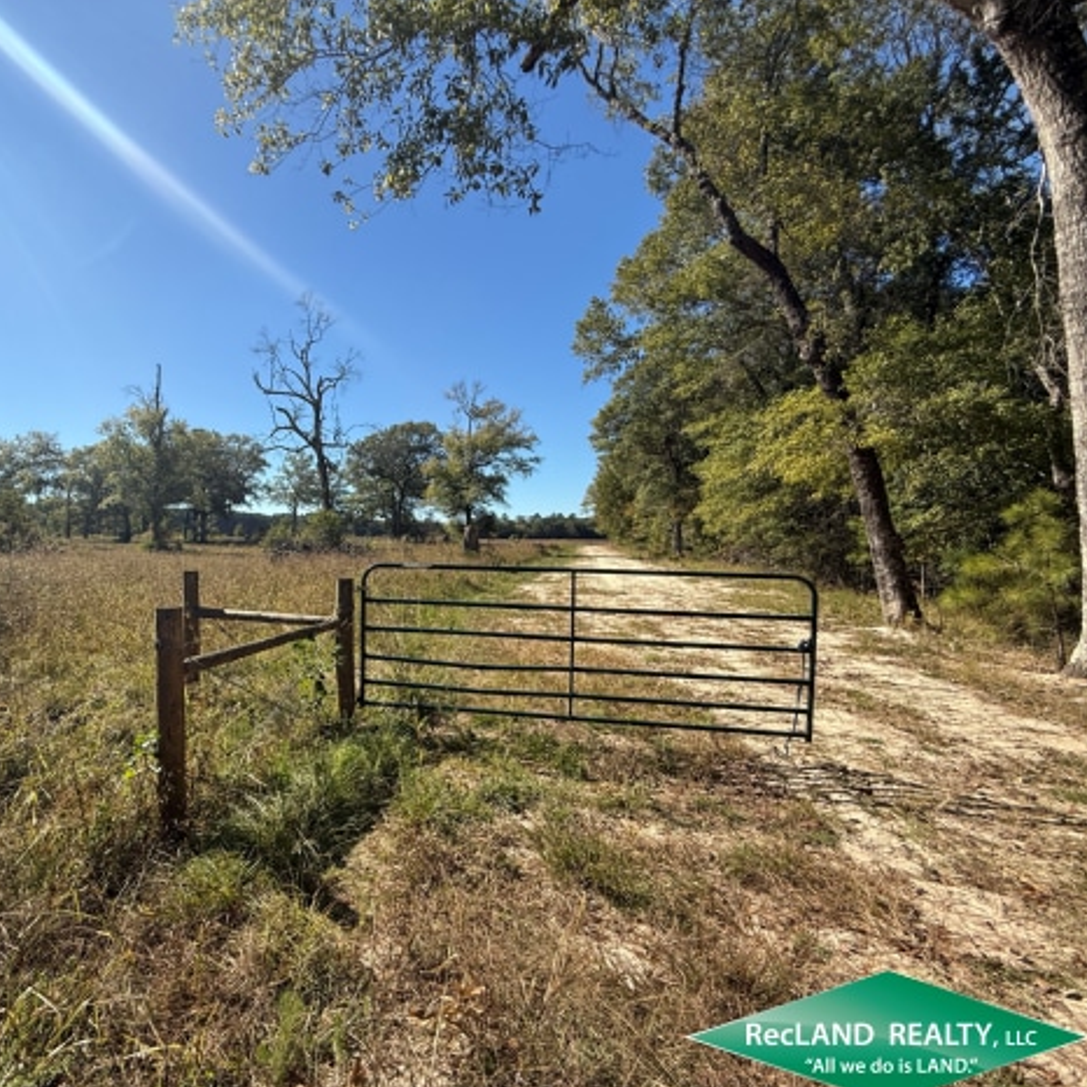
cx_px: 373
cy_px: 553
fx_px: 604
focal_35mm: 17
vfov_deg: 84.0
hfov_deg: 81.5
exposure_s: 1/1795
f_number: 2.2
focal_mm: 2.22
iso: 50
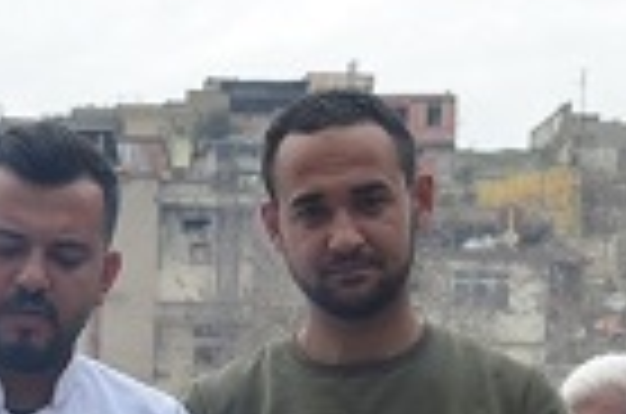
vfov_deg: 8.6
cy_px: 623
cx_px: -68
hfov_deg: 13.0
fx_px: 2689
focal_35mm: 155
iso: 200
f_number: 5.6
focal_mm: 24
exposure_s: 1/125
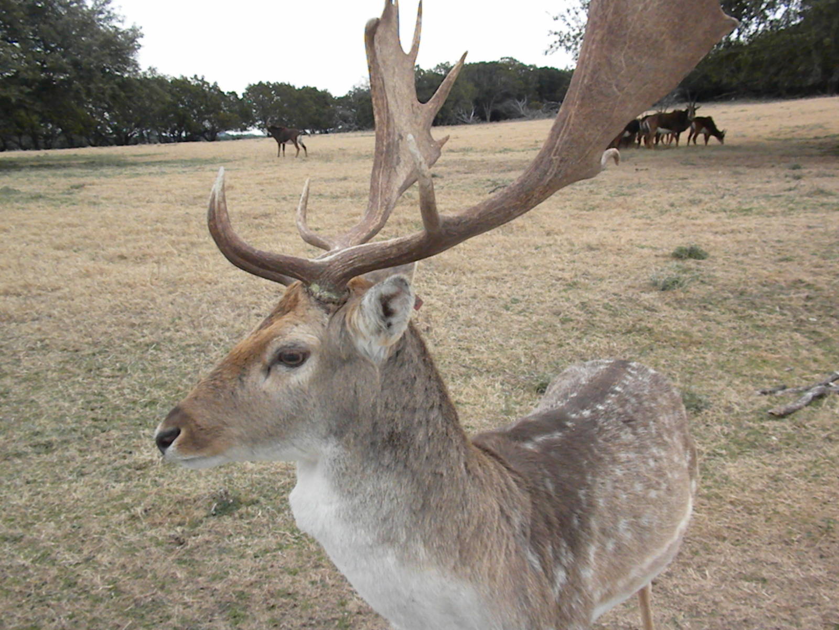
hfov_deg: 50.1
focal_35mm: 37
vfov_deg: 38.7
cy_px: 315
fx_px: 897
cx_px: 420
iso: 640
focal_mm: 6.6
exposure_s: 1/270
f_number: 10
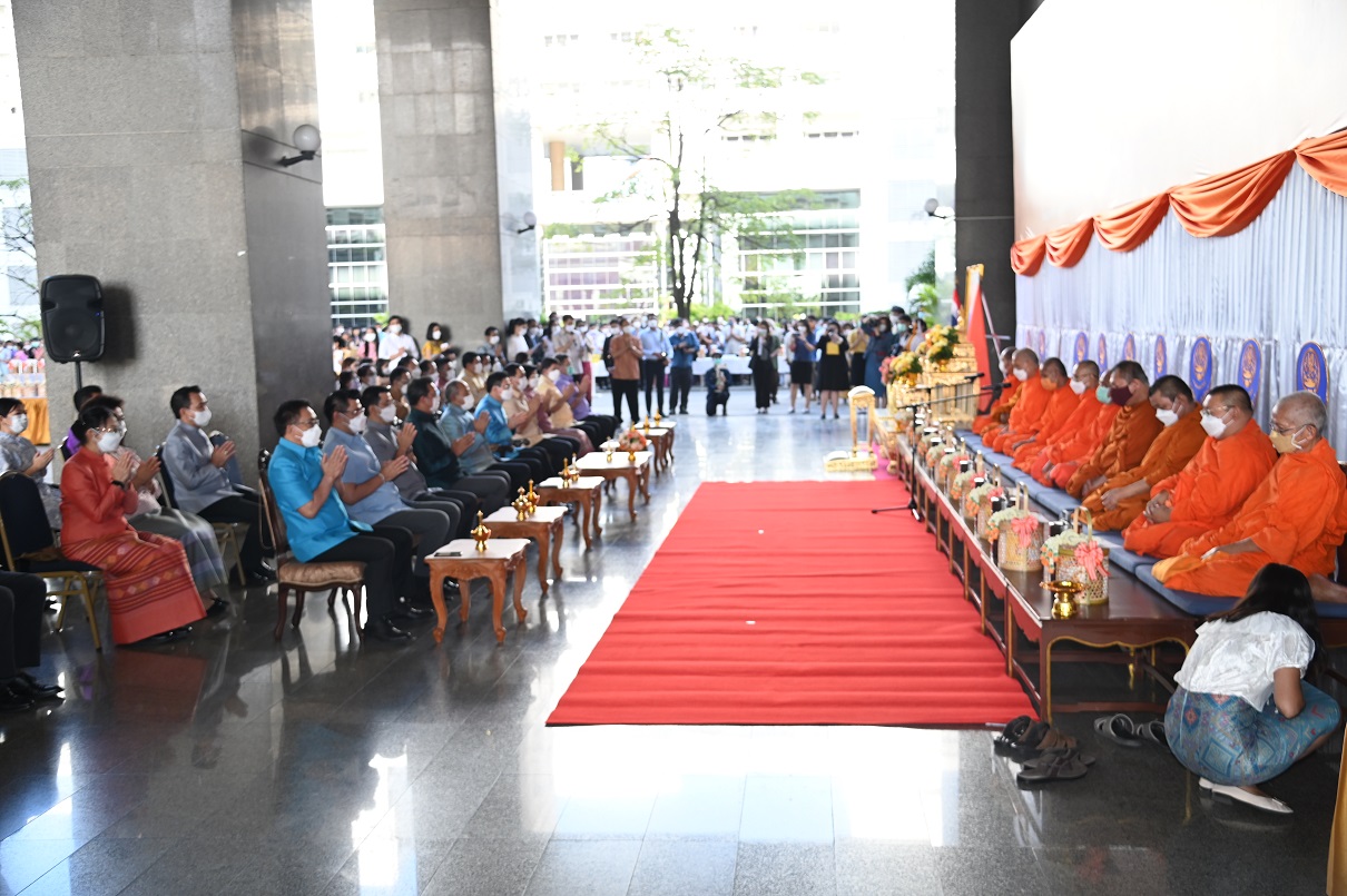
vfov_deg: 37.8
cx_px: 674
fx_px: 1309
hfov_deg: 54.5
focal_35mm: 35
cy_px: 448
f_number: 4
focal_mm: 35
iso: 500
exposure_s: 1/160
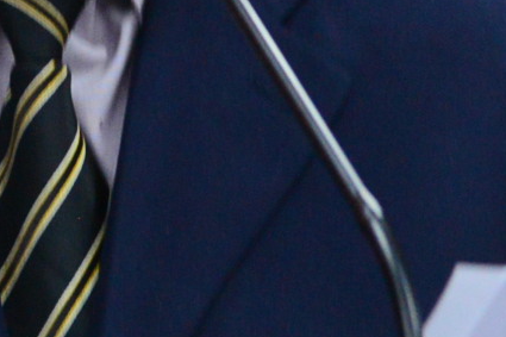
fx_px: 11942
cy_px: -155
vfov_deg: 1.6
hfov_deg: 2.4
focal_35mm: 850
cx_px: 112
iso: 2500
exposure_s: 1/60
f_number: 4.5
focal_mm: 120
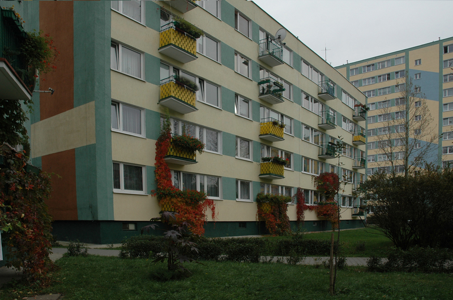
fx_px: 339
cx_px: 226
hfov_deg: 67.5
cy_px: 150
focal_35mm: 27
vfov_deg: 47.8
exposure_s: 1/250
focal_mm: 18
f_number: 8
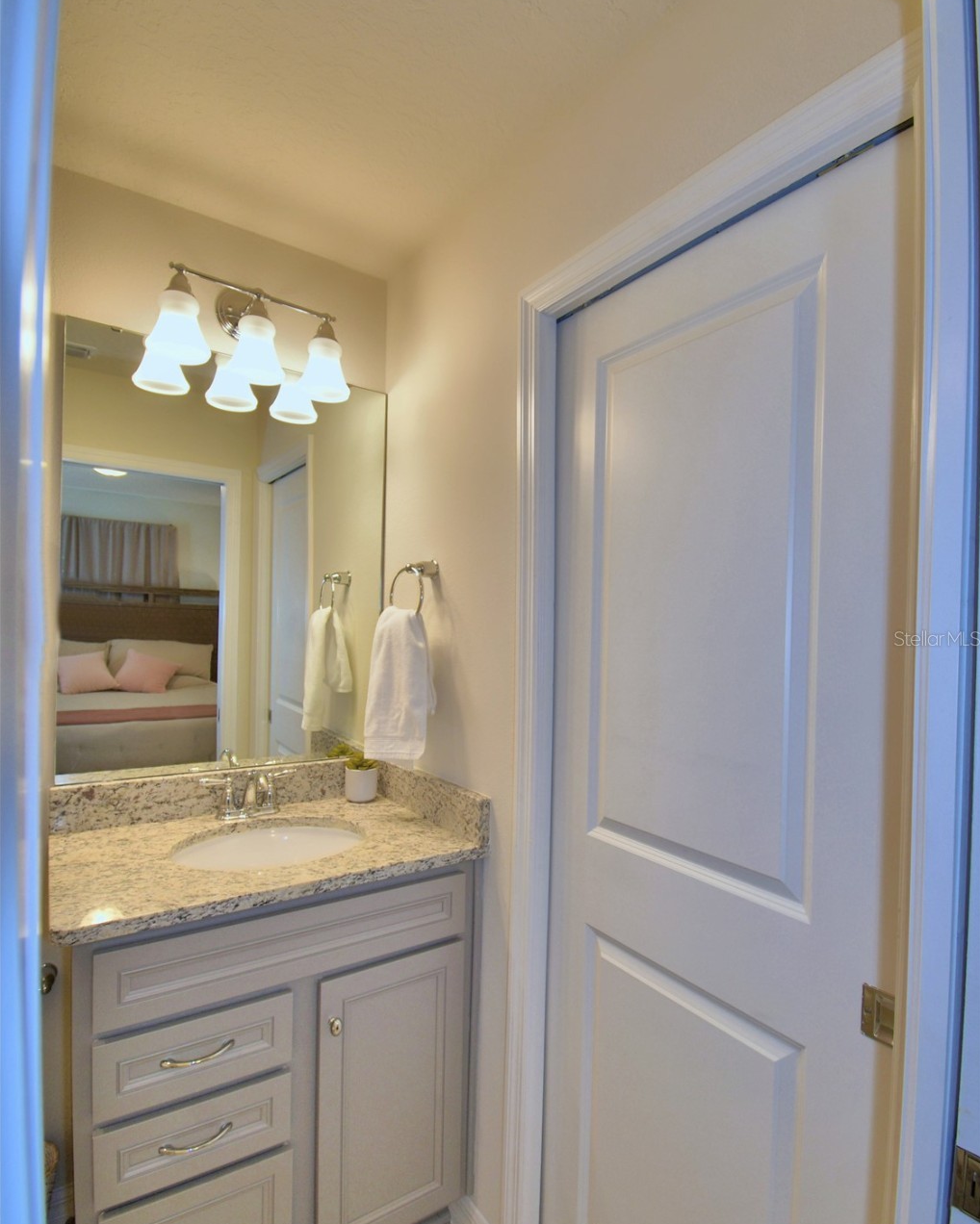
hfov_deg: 77.0
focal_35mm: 17
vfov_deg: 89.6
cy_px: 638
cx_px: 492
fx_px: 616
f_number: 4.5
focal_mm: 10
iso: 125
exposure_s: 1/60
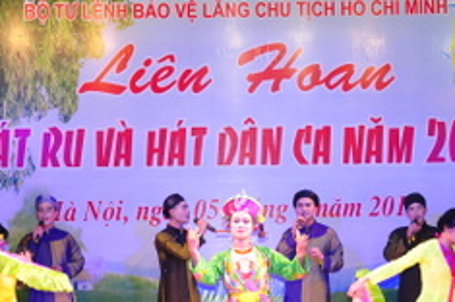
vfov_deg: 13.3
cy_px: 226
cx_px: 244
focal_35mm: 102
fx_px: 1287
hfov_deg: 20.0
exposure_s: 1/125
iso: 800
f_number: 6.3
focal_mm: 32
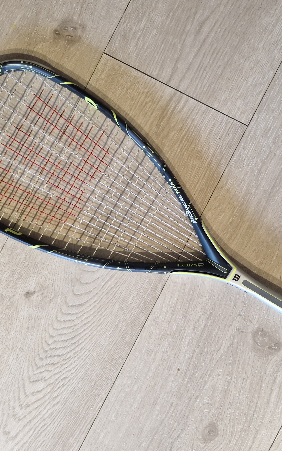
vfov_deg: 58.1
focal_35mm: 33
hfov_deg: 38.0
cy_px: 225
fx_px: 406
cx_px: 180
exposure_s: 1/100
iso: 100
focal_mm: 5.54
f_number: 1.8
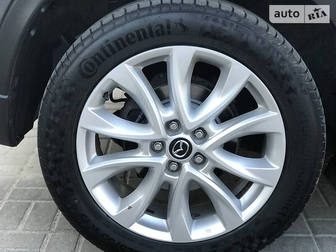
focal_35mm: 57
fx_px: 553
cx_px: 168
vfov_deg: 25.7
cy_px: 126
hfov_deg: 33.8
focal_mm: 6.6
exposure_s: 1/50
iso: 40
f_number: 2.8
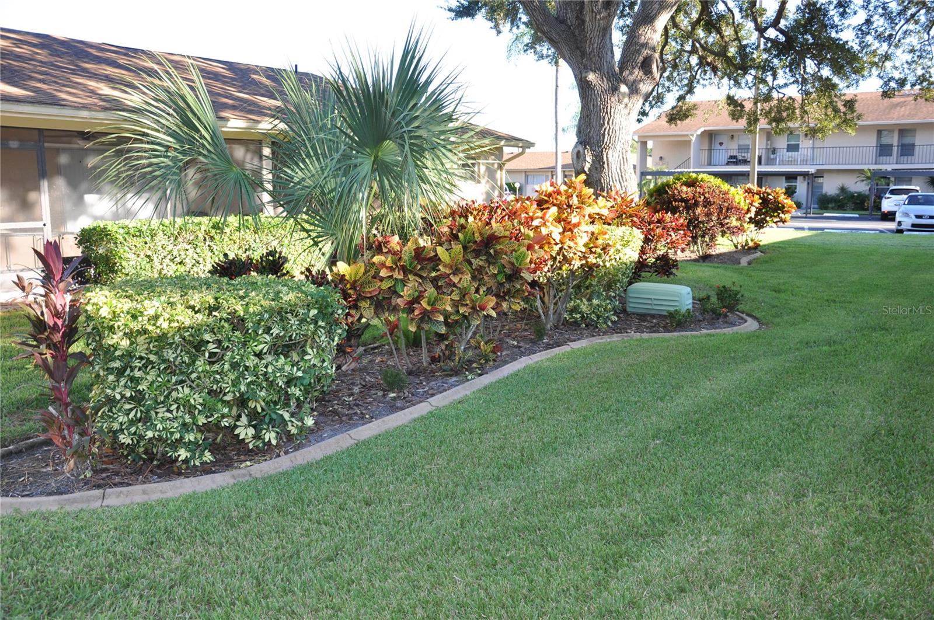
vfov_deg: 41.6
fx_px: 816
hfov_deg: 59.6
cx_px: 467
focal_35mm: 32
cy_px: 310
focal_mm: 21
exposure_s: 1/200
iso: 200
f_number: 4
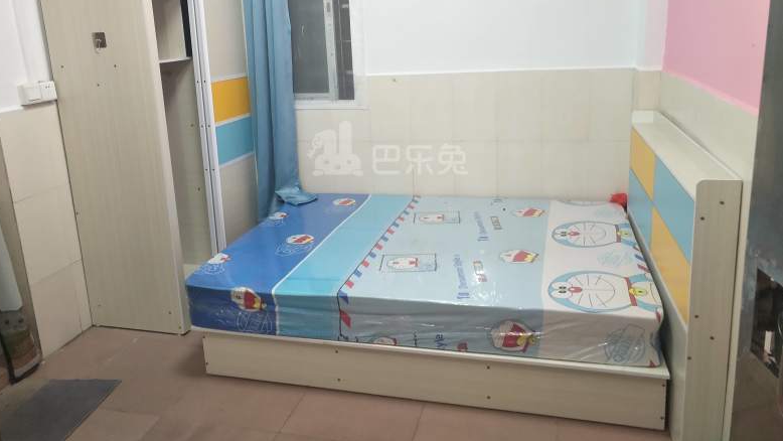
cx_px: 387
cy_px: 149
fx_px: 581
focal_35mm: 28
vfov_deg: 41.0
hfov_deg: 67.9
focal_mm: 4.42
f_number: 2
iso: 271
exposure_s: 1/50
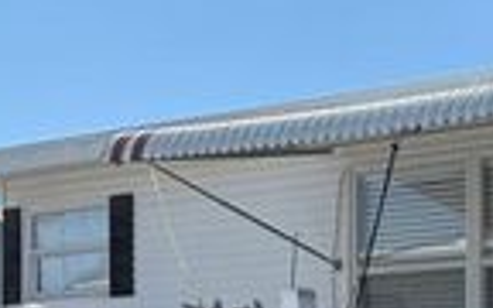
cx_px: 811
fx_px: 1290
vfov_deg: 13.1
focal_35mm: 96
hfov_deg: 18.3
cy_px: 402
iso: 50
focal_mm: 5.96
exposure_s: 1/3623
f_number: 1.6
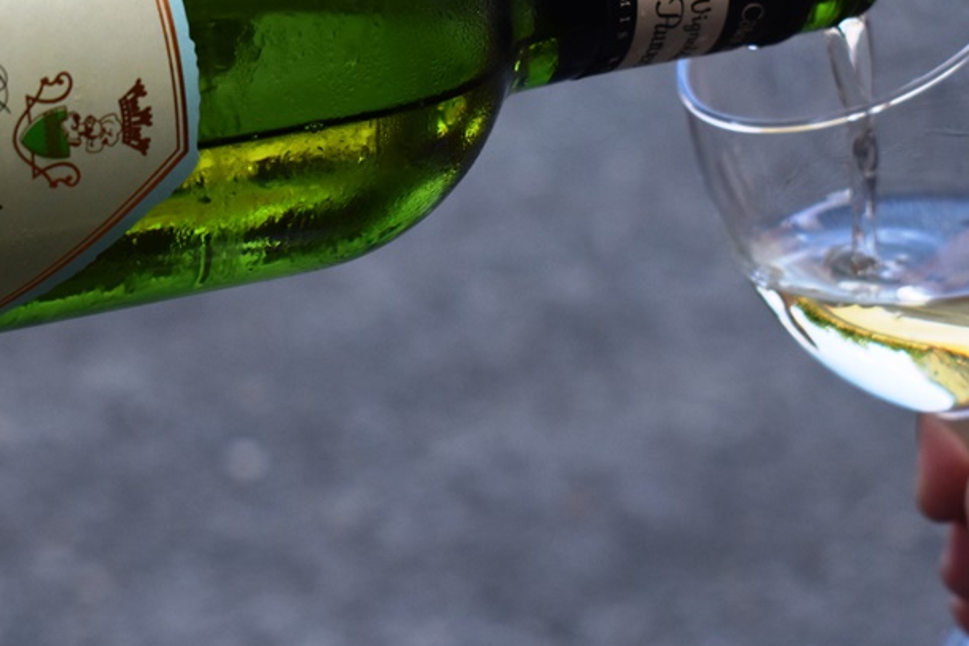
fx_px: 3579
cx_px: 393
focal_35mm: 133
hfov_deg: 15.4
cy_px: 212
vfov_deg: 10.3
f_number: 5
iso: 560
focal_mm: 45
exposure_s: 1/1000
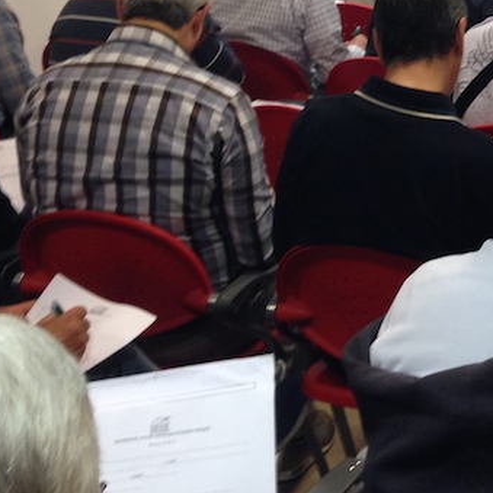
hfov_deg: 18.8
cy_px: -64
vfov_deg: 18.9
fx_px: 1418
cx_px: 566
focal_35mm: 88
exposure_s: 1/20
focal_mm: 4.12
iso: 100
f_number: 2.4
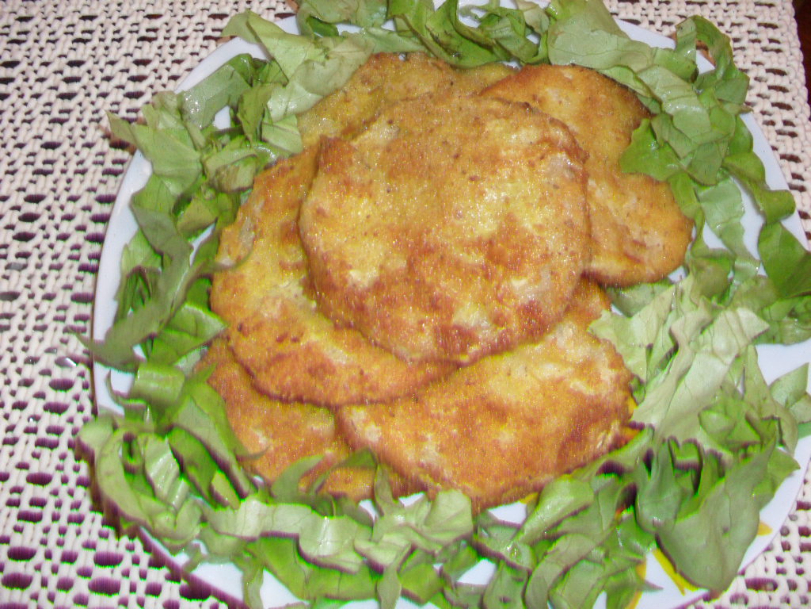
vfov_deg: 40.7
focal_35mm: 35
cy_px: 304
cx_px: 406
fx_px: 820
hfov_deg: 52.6
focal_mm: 6.3
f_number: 3.2
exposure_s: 1/45
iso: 200
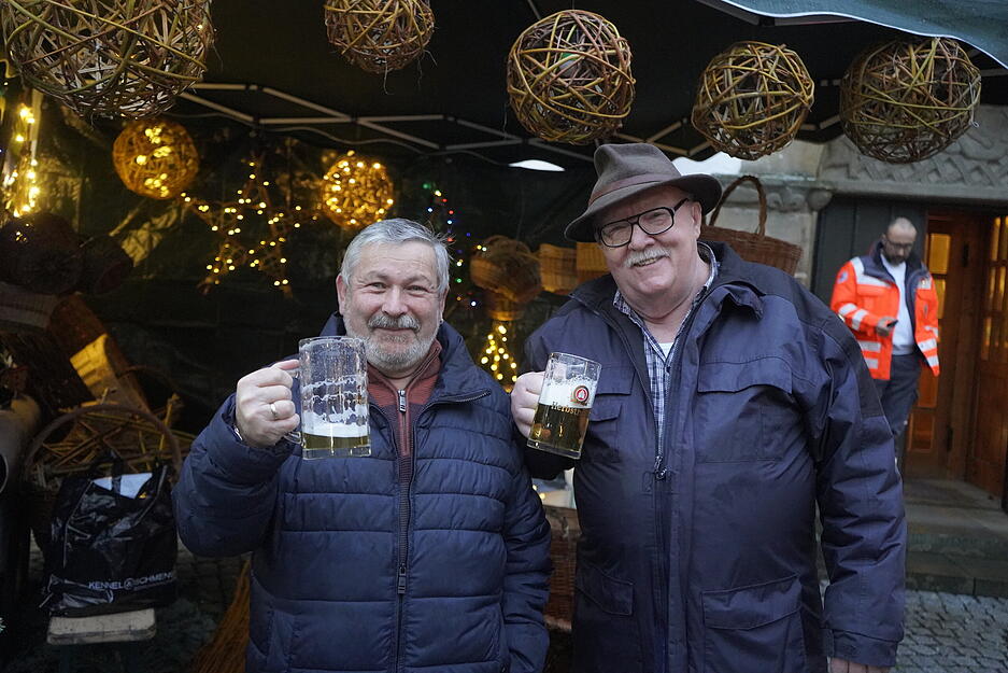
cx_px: 504
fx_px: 868
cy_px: 336
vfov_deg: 42.3
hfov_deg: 60.3
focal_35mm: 31
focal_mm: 31
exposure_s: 1/100
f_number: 4
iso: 12800
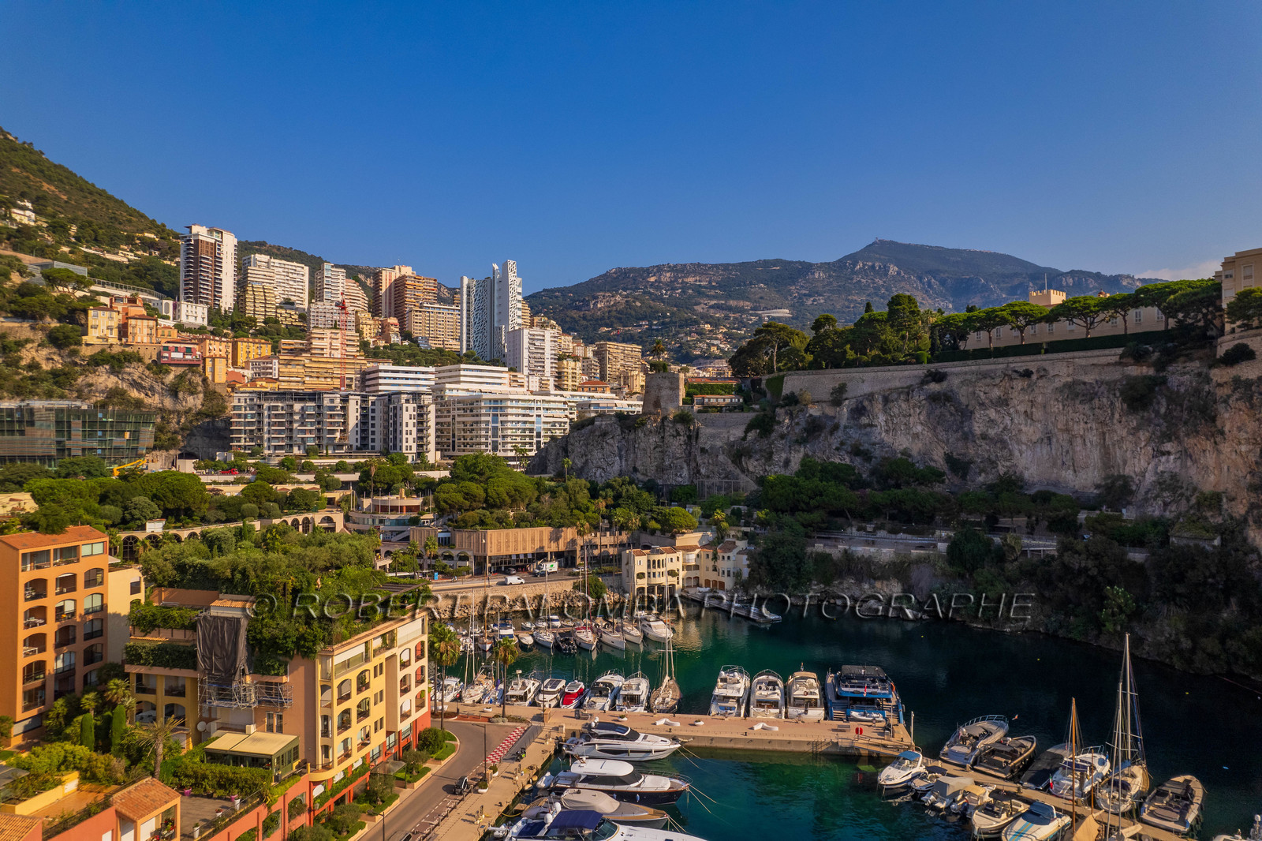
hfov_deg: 78.6
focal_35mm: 22
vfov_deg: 57.2
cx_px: 631
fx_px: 771
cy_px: 420
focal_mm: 8.4
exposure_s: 1/100
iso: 100
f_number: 2.8
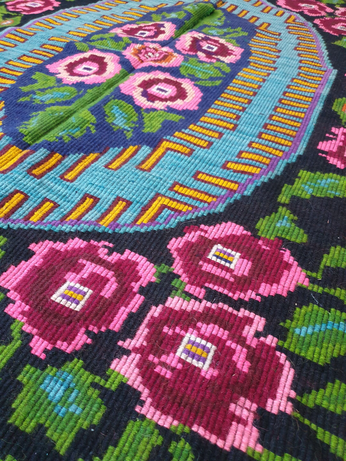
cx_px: 173
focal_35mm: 26
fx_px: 347
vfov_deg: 67.3
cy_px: 230
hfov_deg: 53.1
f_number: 1.5
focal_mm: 4.3
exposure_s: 1/17
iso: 250
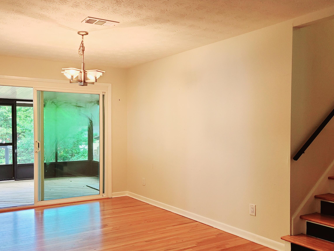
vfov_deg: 41.7
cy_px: 142
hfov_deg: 53.9
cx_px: 152
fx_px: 328
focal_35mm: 34
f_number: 1.8
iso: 160
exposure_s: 1/60.2
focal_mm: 5.4
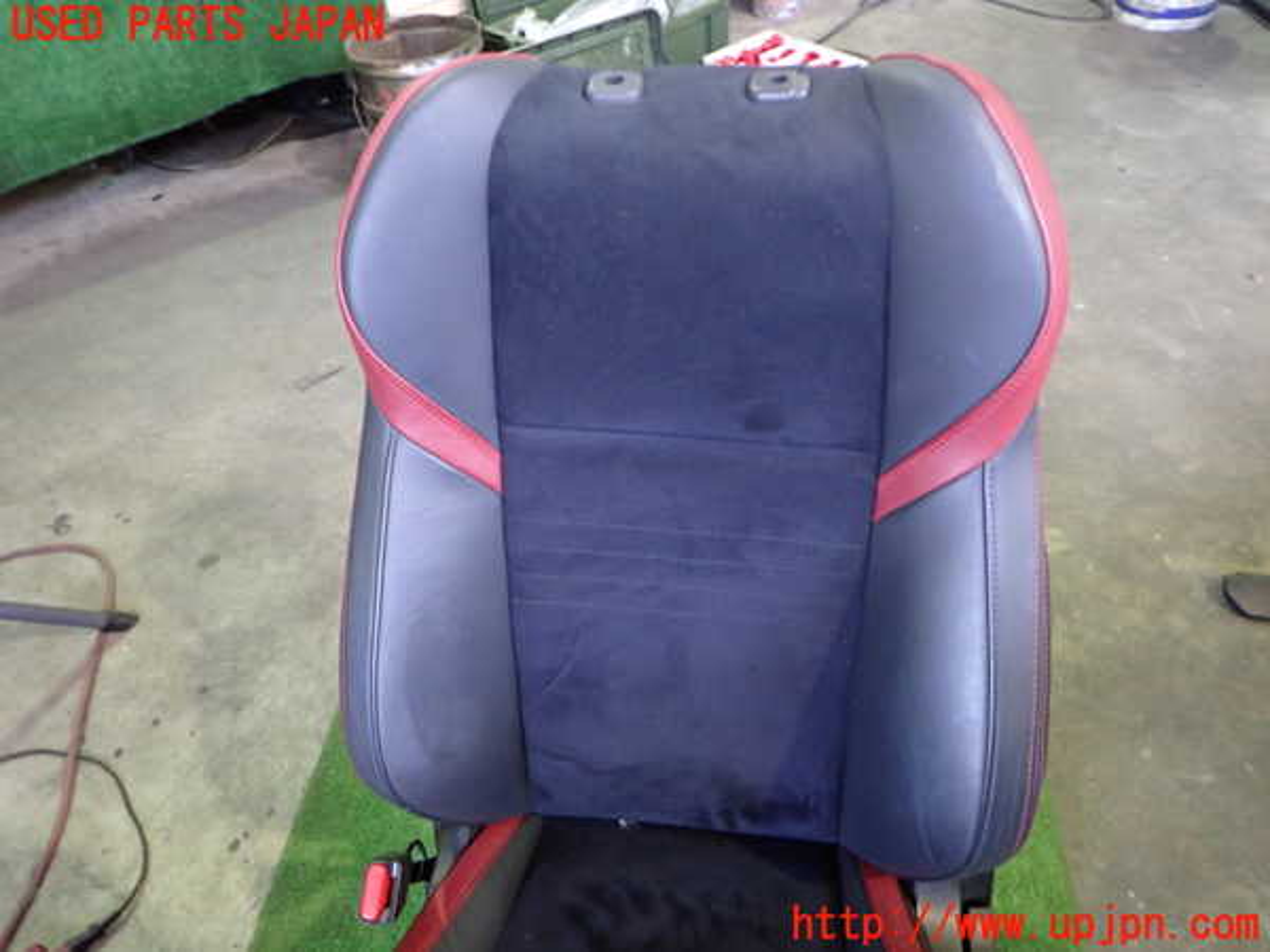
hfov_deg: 69.4
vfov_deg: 54.9
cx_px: 635
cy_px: 476
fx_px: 917
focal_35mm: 25
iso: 640
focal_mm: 4.5
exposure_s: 1/30
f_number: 2
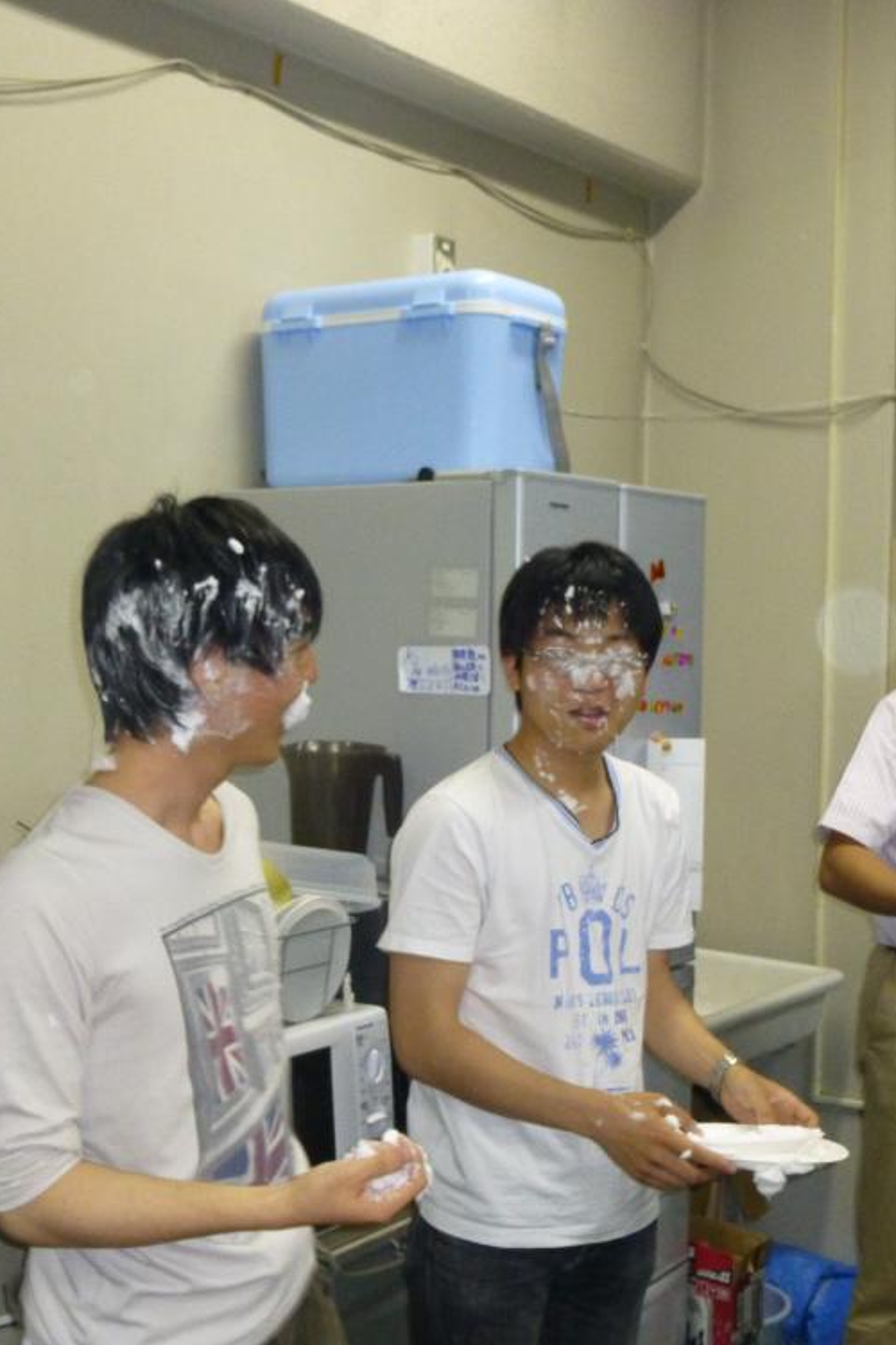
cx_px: 521
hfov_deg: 30.5
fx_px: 1643
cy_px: 687
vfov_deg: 44.5
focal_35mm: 44
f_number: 3.4
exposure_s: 1/60
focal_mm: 5.6
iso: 640
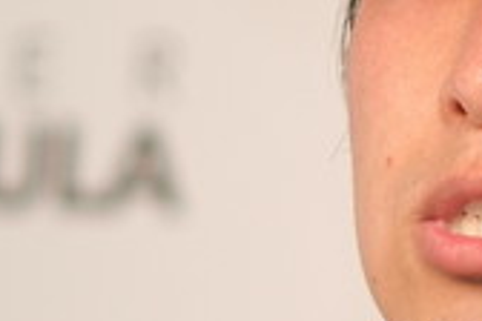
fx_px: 15517
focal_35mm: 1159
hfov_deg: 1.8
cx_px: 548
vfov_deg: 1.2
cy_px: 112
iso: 400
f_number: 2.8
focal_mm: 180
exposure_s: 1/125
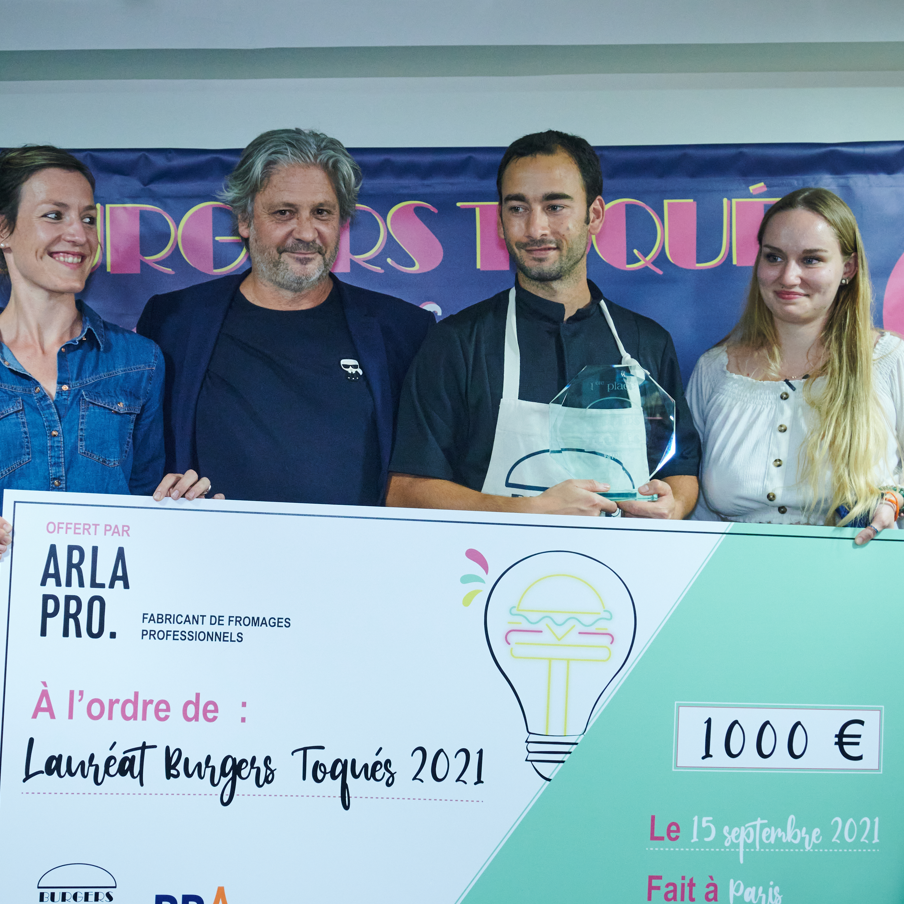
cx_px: 398
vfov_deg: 33.4
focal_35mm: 51
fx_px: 1506
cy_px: 451
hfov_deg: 33.4
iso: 1600
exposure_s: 1/80
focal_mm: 26.5
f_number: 4.5
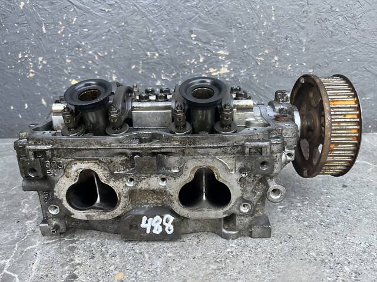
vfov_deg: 53.1
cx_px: 188
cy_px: 141
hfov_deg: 67.3
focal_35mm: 26
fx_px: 283
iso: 100
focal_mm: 5.1
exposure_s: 1/121
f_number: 1.6
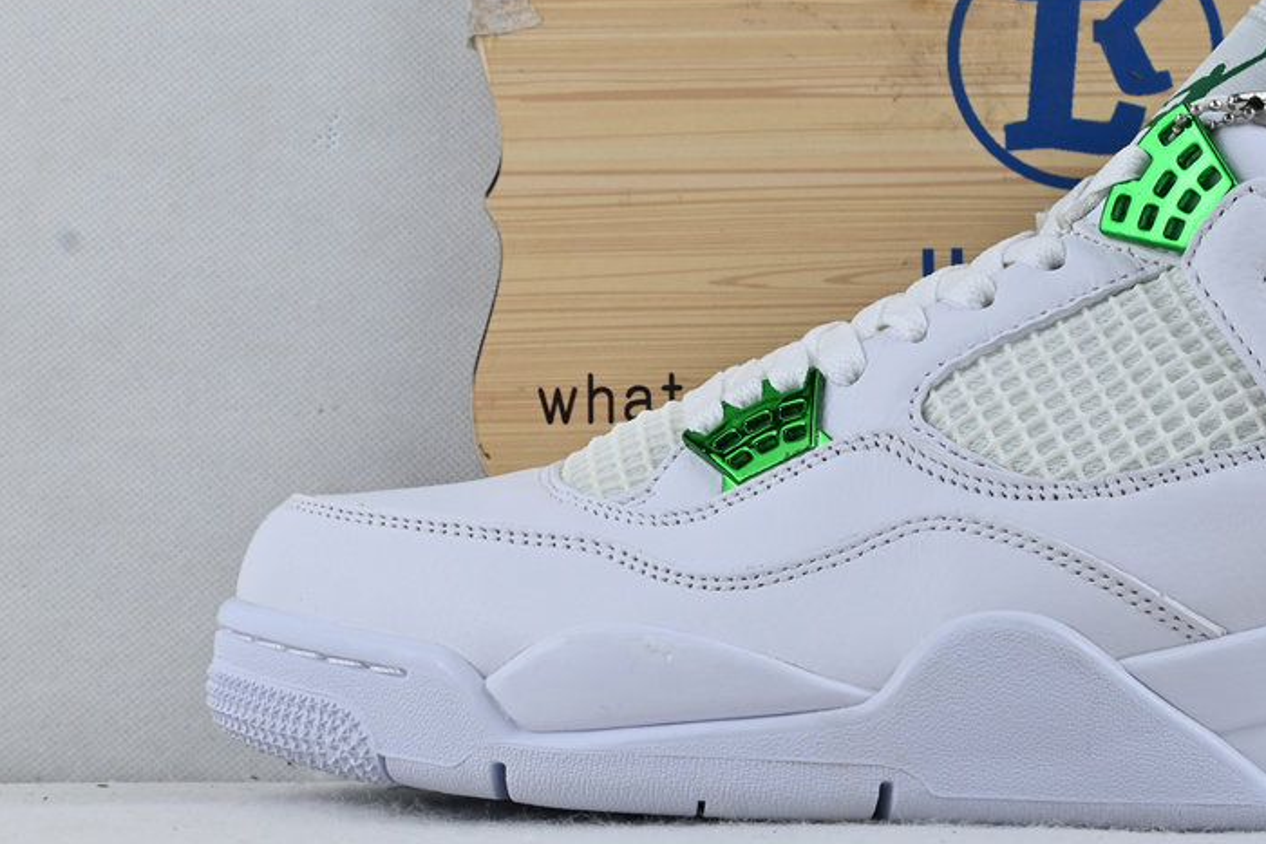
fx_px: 2532
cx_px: 1038
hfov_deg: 27.4
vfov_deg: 18.9
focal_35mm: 72
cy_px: 443
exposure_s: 1/25
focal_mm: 28
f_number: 10
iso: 100
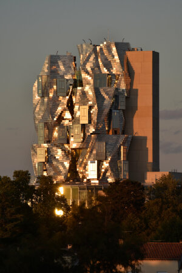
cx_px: 91
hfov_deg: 3.1
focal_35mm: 440
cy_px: 136
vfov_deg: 4.7
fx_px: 3336
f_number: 8
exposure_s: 1/200
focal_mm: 440
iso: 100
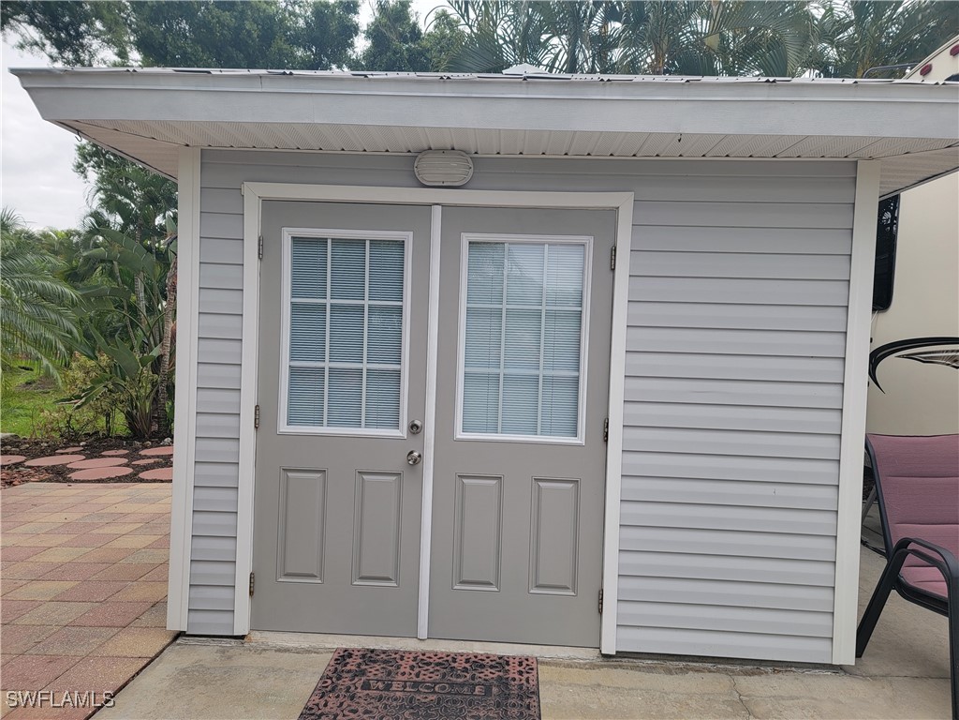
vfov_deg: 56.8
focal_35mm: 24
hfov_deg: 71.6
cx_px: 480
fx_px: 665
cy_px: 360
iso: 16
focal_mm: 6.7
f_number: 1.8
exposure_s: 1/207
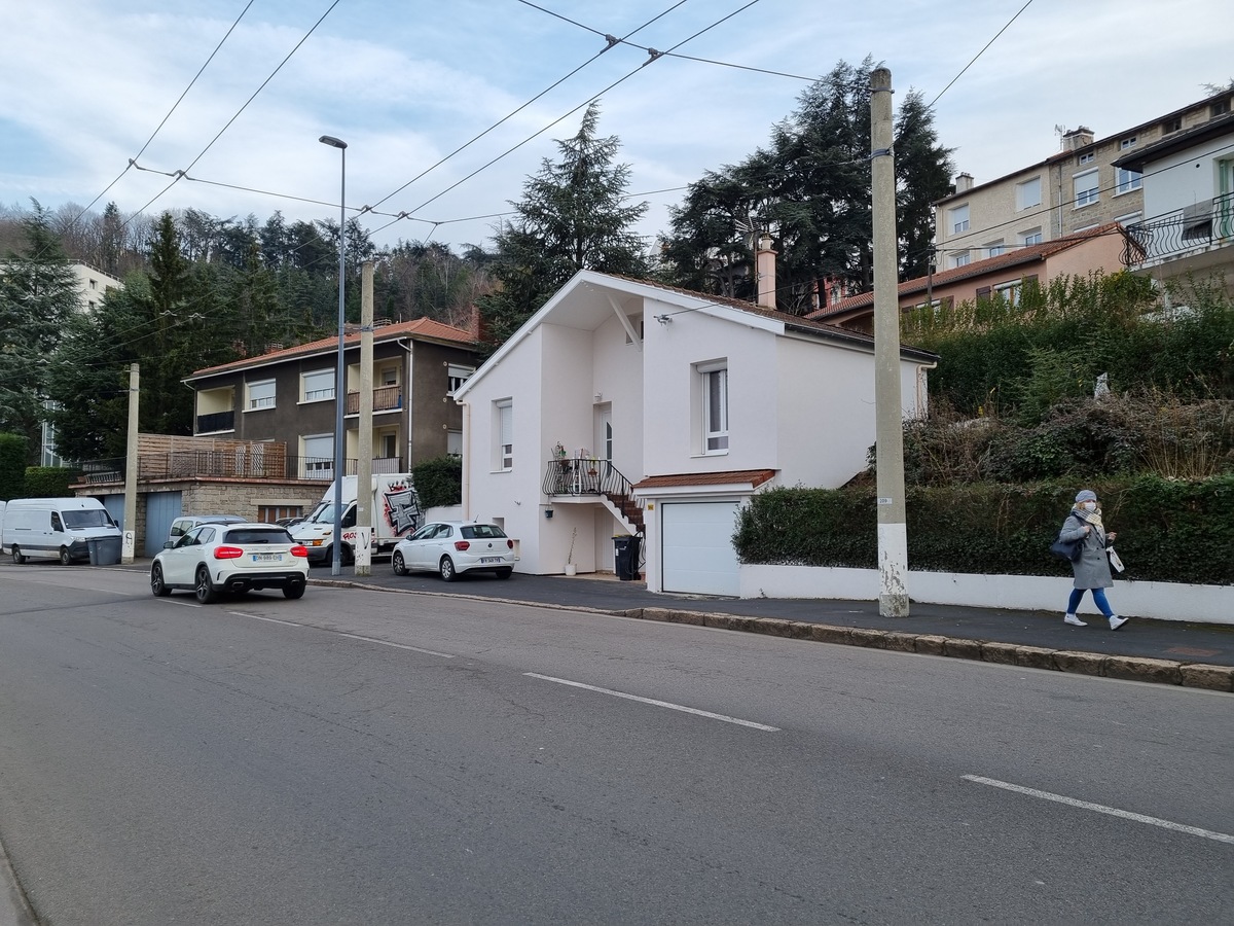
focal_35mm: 26
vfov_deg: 53.1
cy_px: 463
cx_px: 617
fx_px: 927
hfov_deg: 67.3
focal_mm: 5.4
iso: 50
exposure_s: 1/387
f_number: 1.8
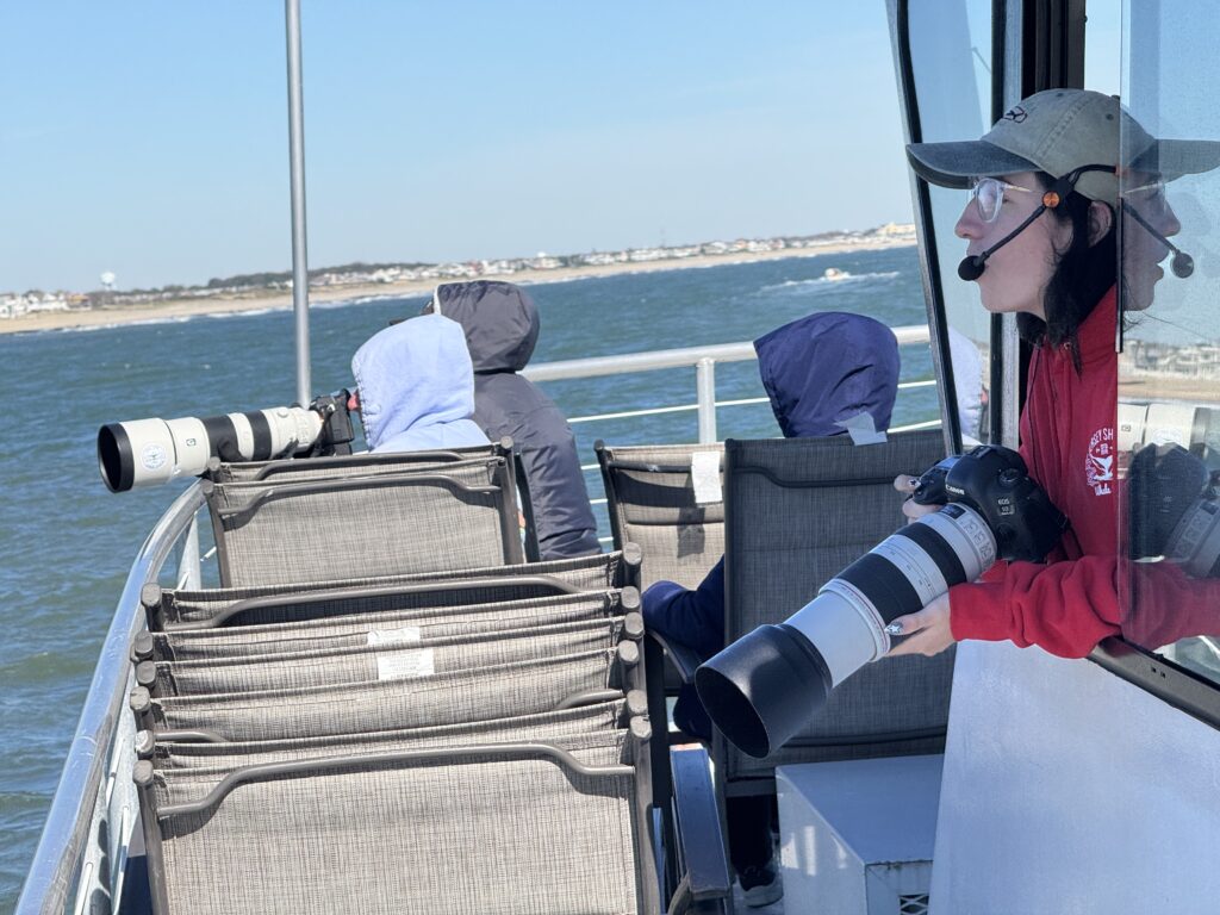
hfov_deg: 16.4
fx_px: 4229
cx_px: 610
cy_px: 458
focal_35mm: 120
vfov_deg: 12.3
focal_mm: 15.66
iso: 50
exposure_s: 1/1577
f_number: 2.8
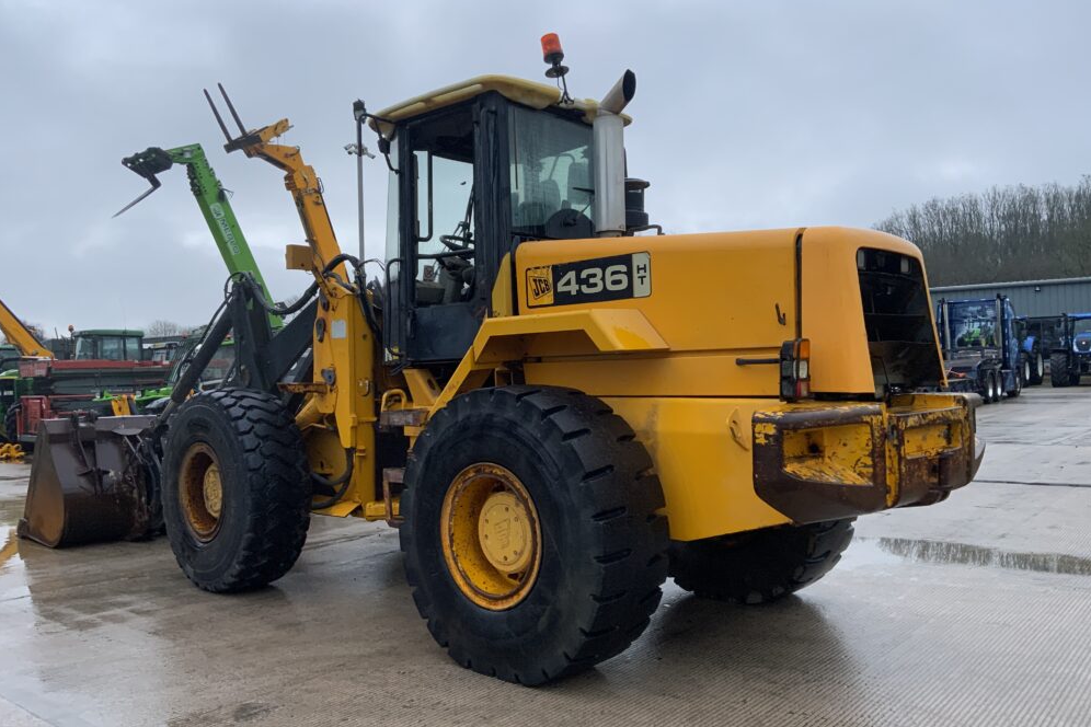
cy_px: 359
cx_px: 541
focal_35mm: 31
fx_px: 939
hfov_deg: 60.3
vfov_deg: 42.3
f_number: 1.8
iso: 50
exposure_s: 1/122
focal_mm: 3
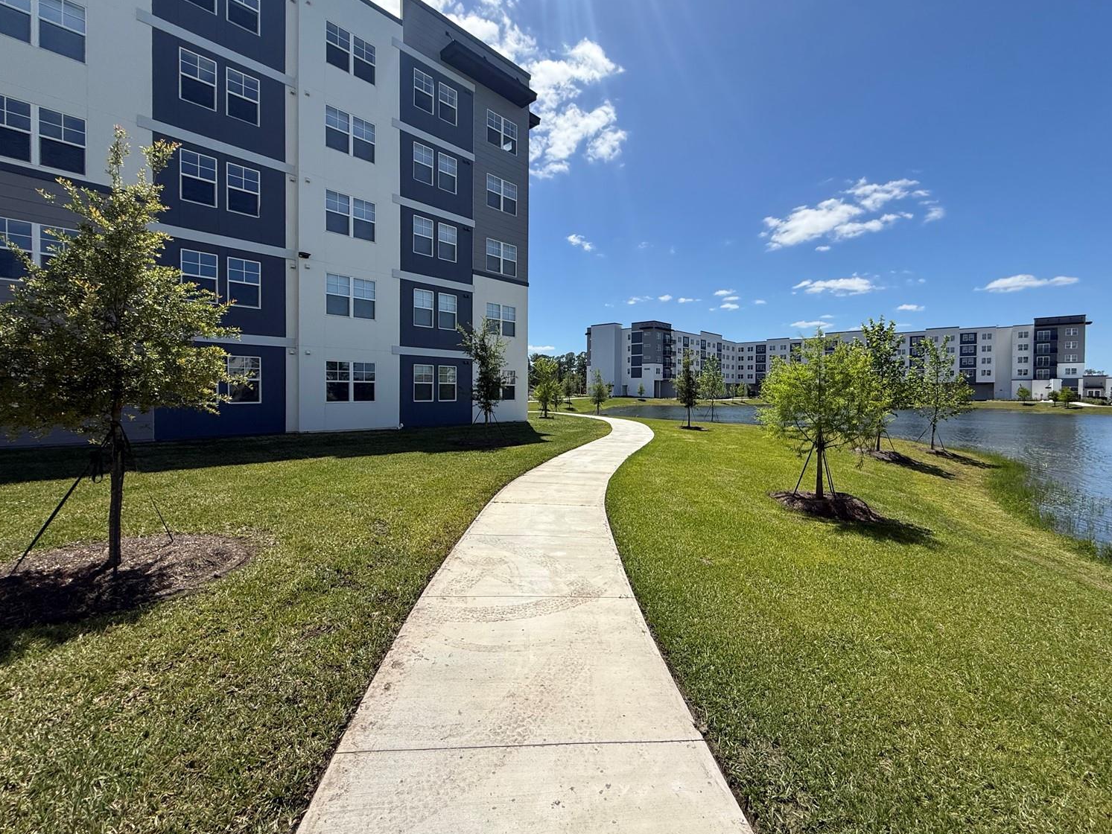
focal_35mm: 15
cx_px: 578
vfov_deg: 81.7
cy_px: 397
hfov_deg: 98.1
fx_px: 482
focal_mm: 2.22
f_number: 2.2
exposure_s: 1/3125
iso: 50
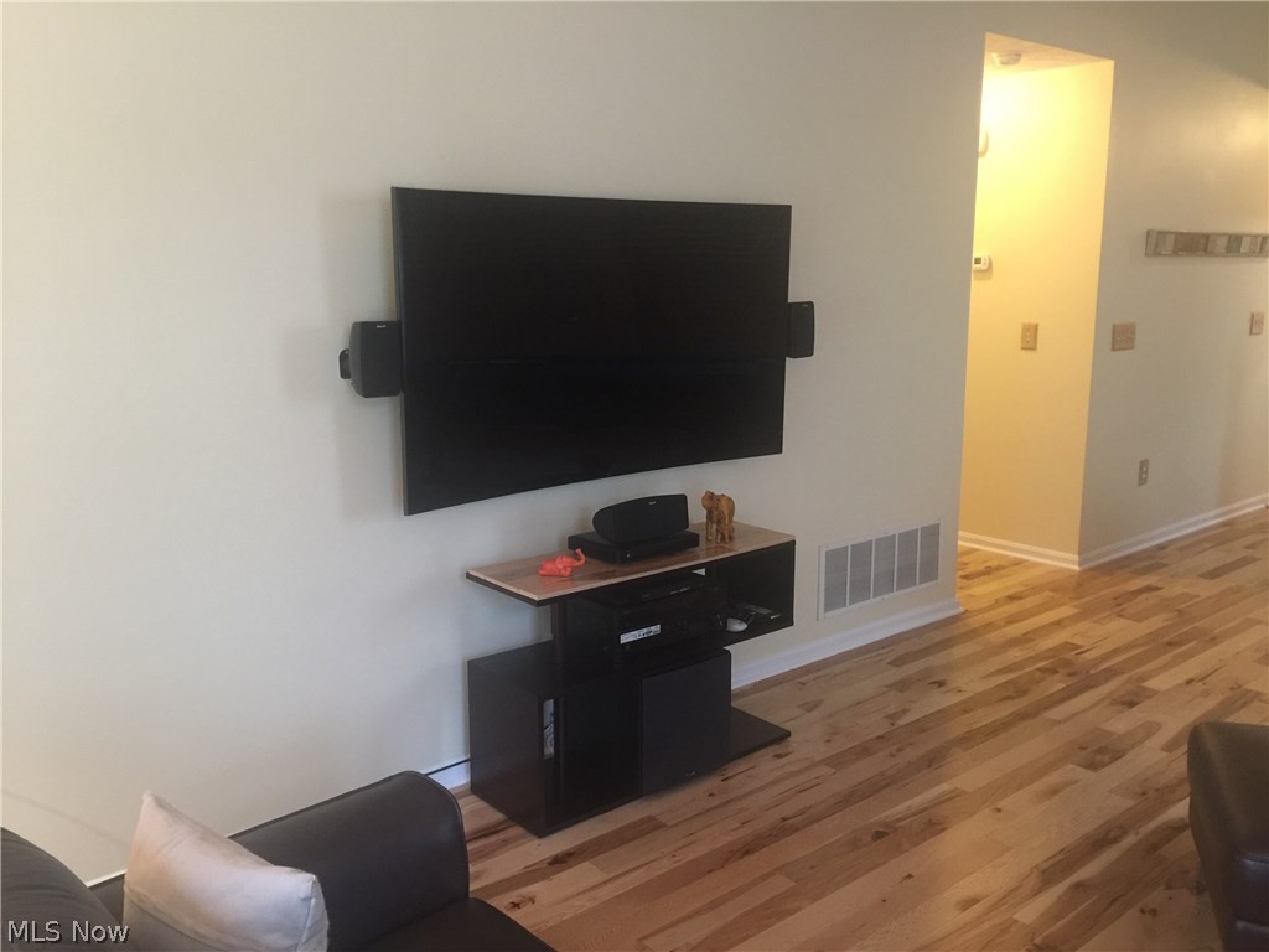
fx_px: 1063
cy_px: 476
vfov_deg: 48.2
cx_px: 634
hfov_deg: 61.7
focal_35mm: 29
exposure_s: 1/10
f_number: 2.2
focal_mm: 4.15
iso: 125
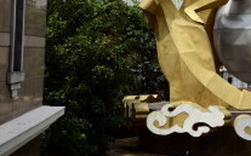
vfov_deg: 10.3
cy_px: -11
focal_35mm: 126
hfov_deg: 15.9
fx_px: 861
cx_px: 302
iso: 100
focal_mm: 50
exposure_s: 1/250
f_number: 8
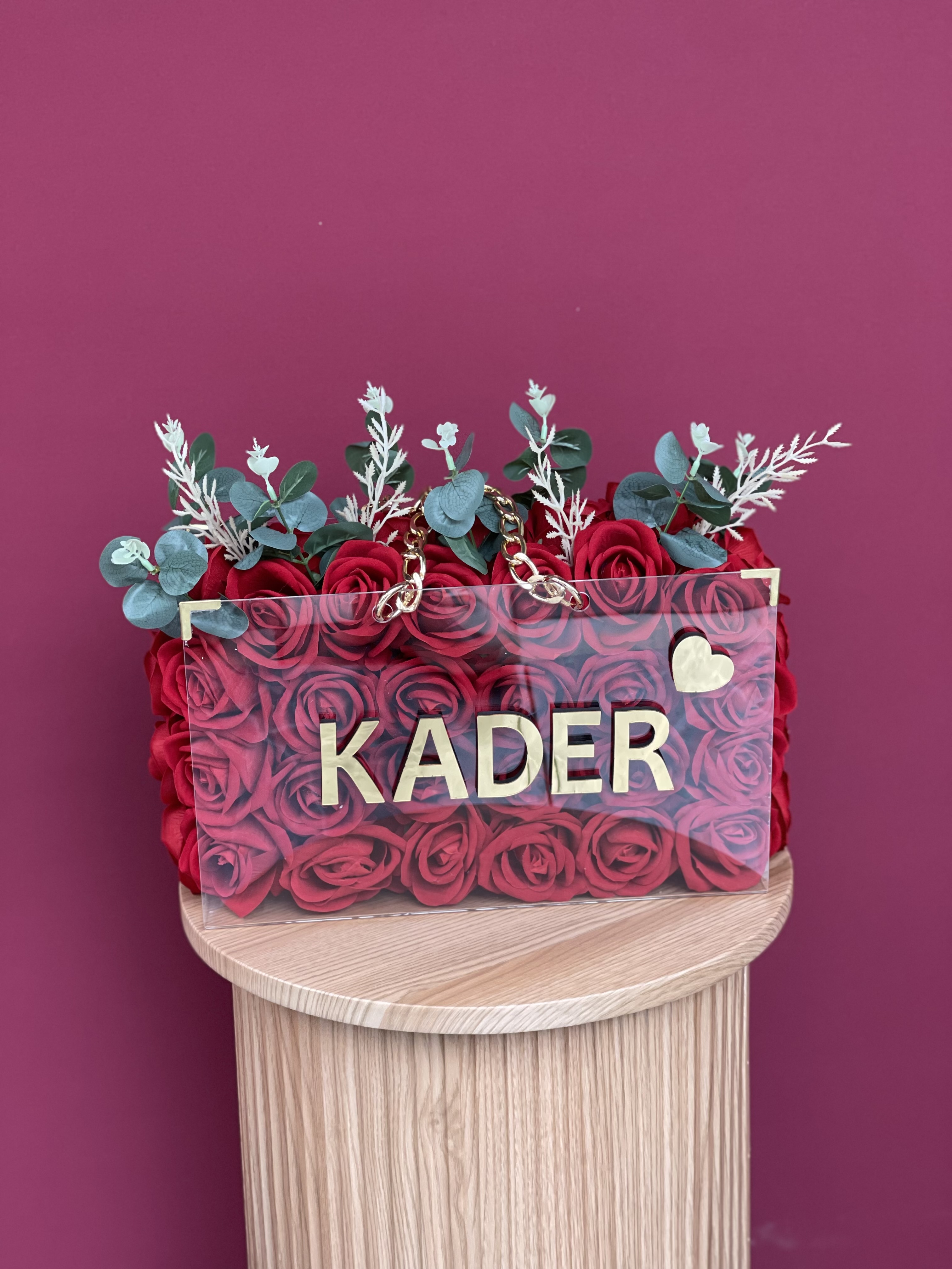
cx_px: 476
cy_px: 634
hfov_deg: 22.9
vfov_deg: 30.3
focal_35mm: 64
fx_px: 2347
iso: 125
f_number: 2.2
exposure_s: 1/121
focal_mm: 7.5
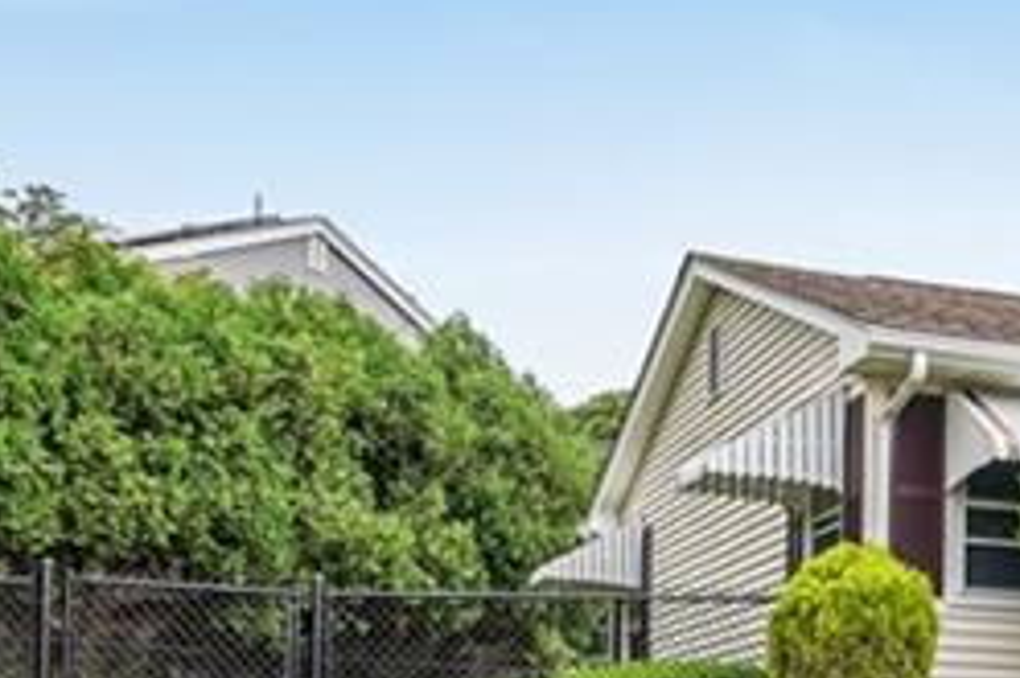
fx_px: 1869
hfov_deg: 26.3
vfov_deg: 19.8
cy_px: 723
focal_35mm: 66
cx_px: 1300
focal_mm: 16
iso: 100
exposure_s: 1/100
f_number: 9
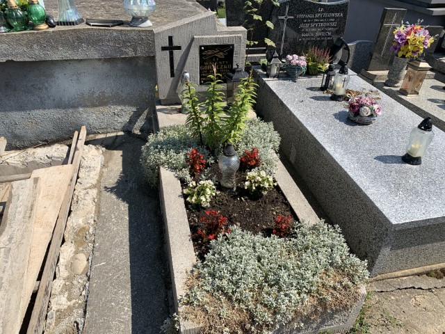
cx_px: 222
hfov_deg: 67.3
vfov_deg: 53.1
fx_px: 334
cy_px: 167
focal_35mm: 26
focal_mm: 4.25
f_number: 1.8
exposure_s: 1/2160
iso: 25
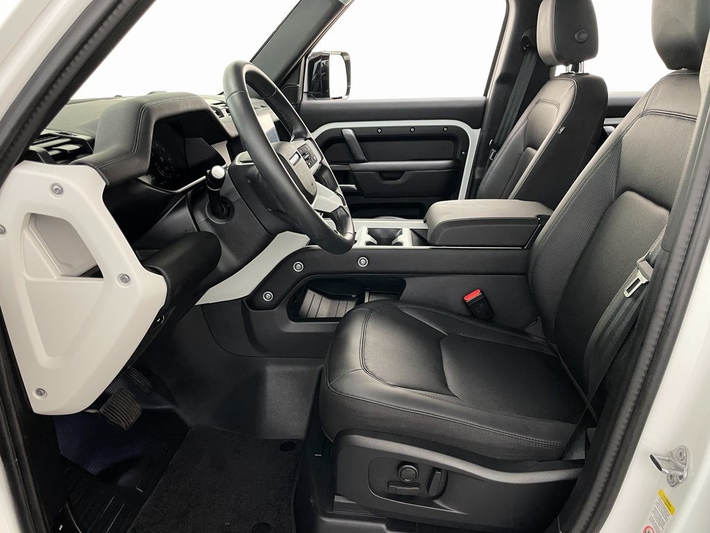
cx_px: 355
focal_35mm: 26
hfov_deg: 67.3
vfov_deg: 53.1
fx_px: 533
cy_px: 266
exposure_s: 1/60
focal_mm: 4.2
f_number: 1.6
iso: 100
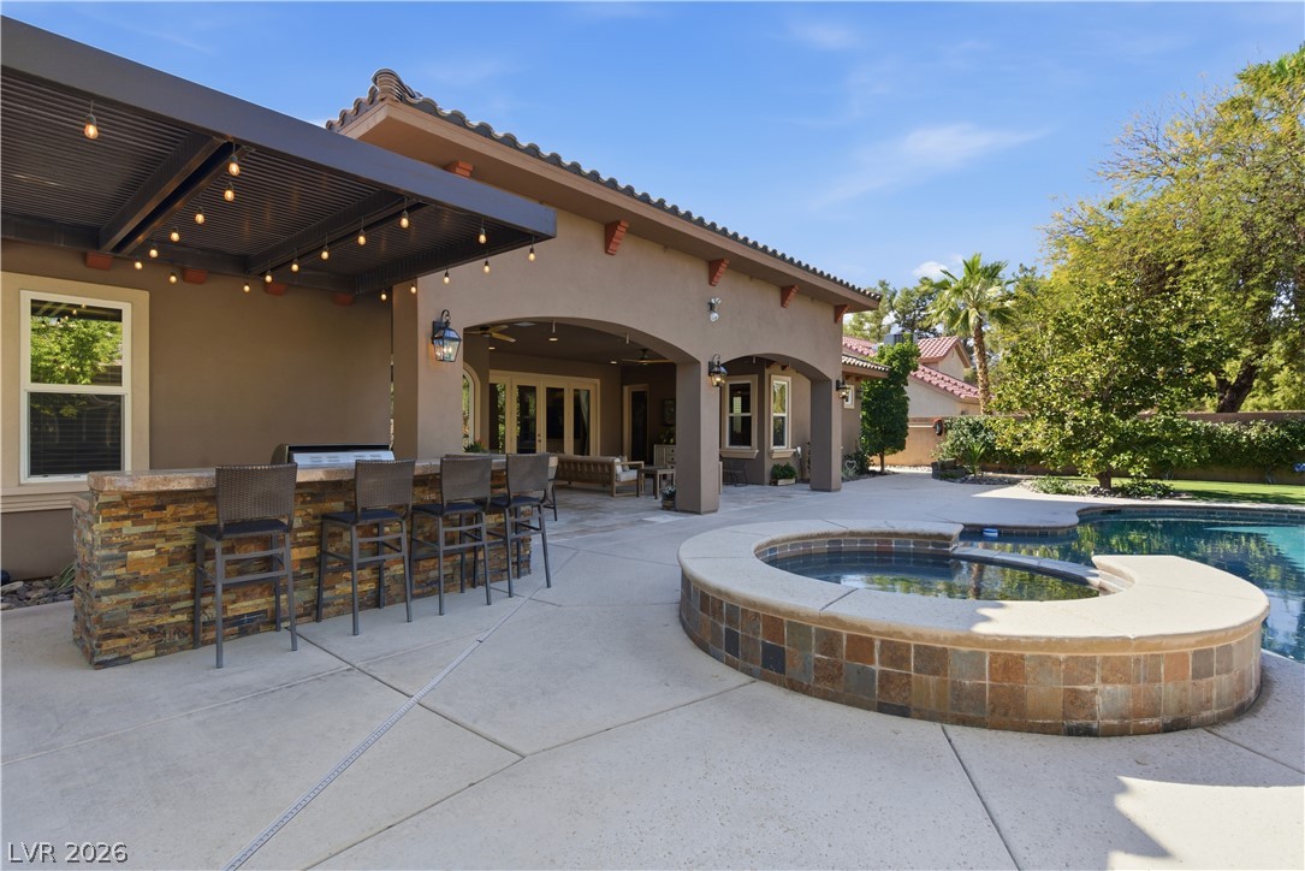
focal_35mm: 17
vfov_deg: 70.5
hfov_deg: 93.3
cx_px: 652
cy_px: 436
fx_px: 616
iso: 200
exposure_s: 1/320
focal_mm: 17
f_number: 9
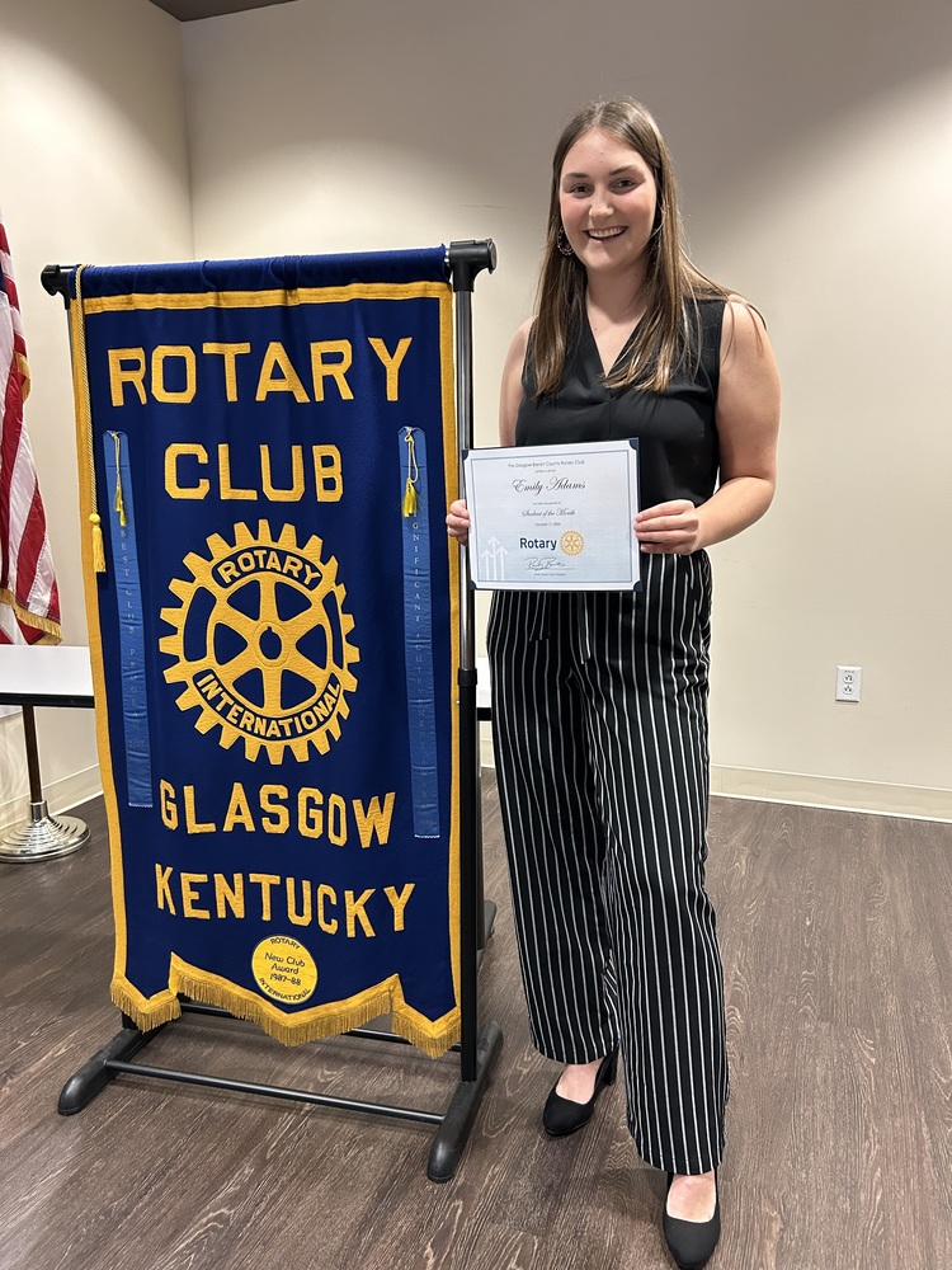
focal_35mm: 26
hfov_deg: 53.1
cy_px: 635
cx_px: 476
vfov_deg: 67.3
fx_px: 953
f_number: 1.5
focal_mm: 5.7
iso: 320
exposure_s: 1/60
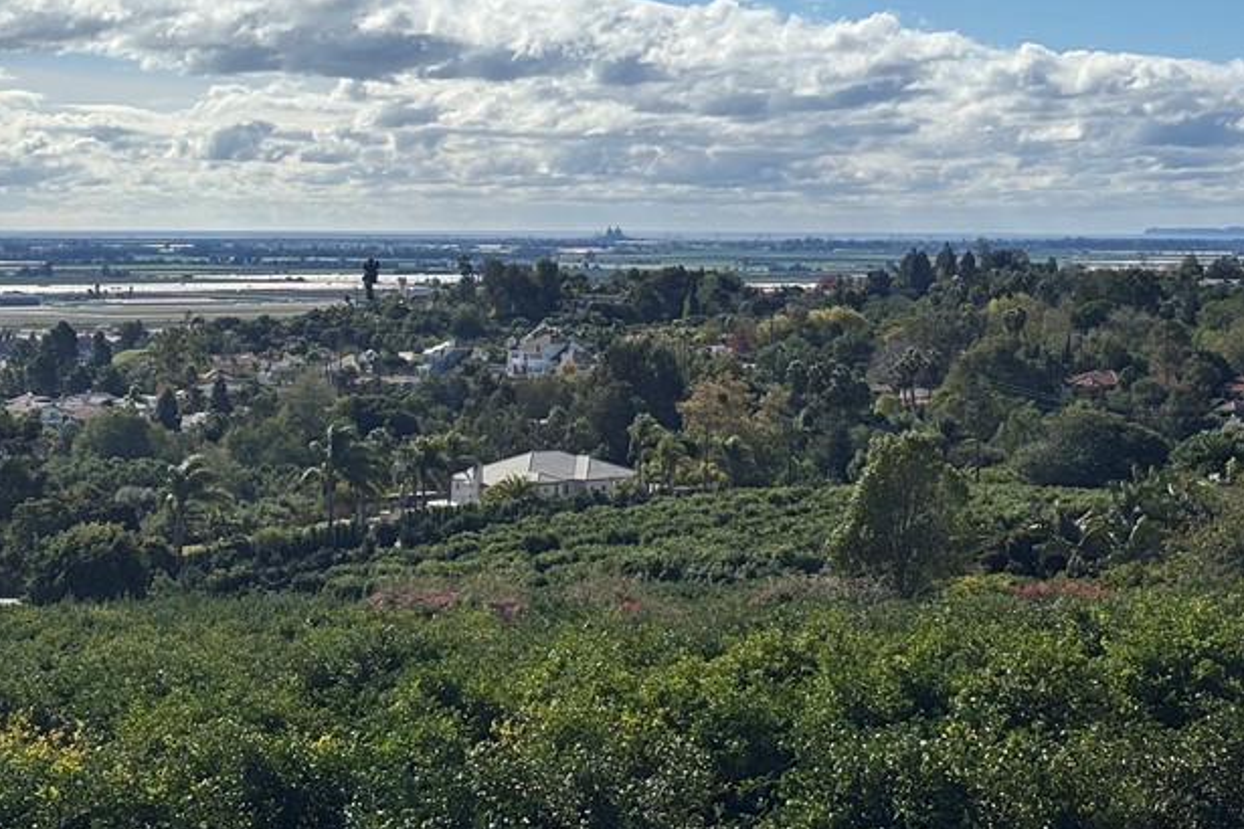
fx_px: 3110
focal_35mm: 90
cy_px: 190
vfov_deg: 15.1
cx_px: 738
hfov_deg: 22.6
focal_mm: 5.96
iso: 40
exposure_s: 1/7194
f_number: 1.6
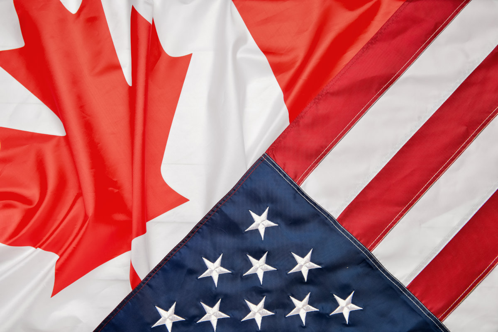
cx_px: 249
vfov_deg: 27.0
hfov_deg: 39.6
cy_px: 166
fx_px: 692
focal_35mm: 50
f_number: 7.1
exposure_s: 1/160
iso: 250
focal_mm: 50
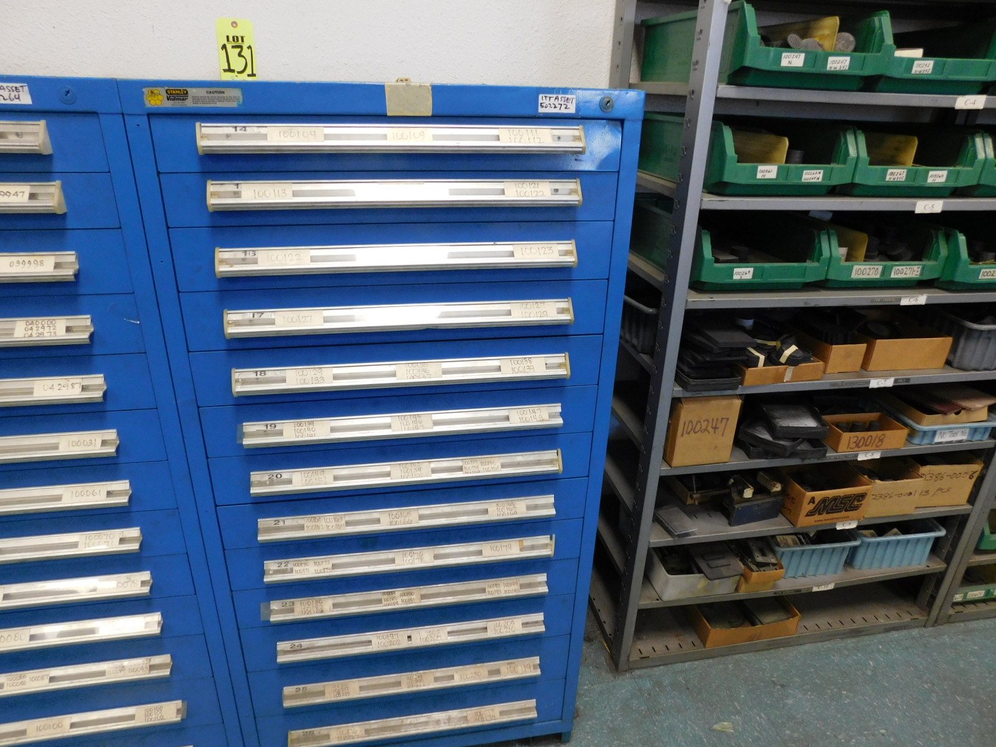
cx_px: 498
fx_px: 662
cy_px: 374
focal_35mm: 23
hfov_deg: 73.9
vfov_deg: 58.9
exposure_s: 1/30
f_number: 3
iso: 220
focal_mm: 4
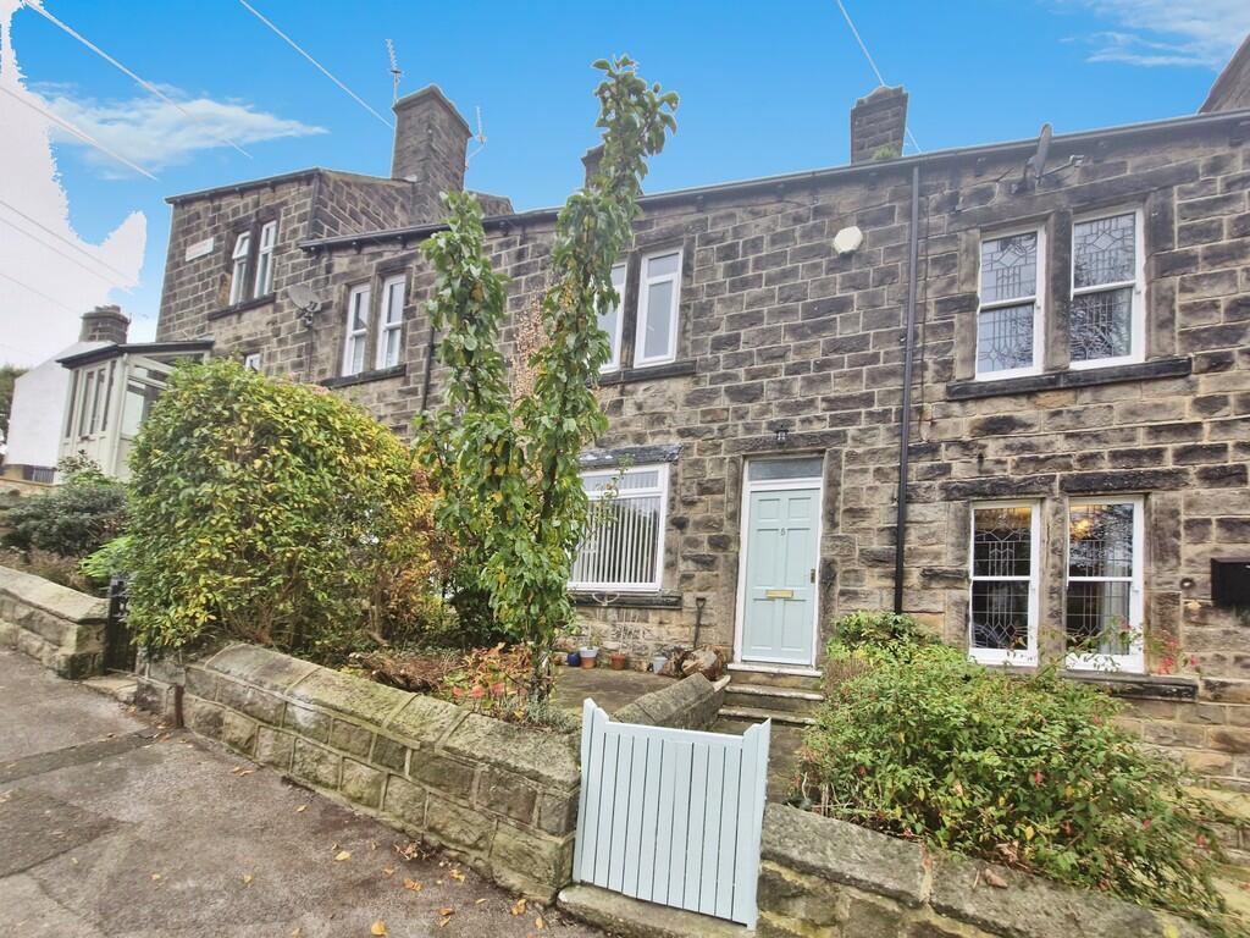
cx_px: 625
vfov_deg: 89.9
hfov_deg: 106.2
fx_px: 469
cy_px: 469
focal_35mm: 13
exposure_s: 1/100
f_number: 2.2
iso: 64
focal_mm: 1.74
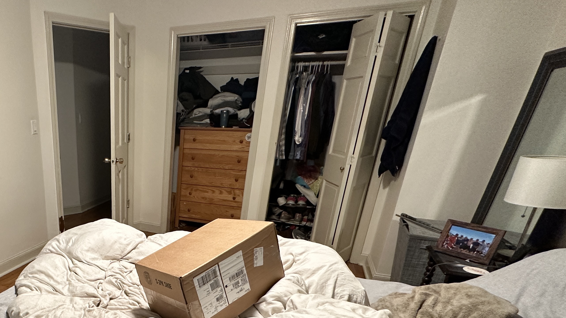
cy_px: 254
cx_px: 124
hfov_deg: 69.8
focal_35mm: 24
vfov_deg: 45.3
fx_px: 360
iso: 250
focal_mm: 2.22
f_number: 2.2
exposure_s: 1/60
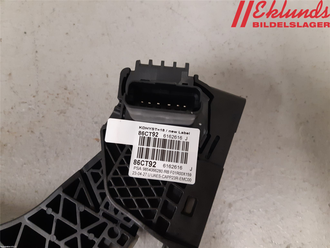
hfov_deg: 67.3
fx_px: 248
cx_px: 165
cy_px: 124
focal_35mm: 26
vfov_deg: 53.1
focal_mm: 3.93
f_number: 1.7
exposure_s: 1/50
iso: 200
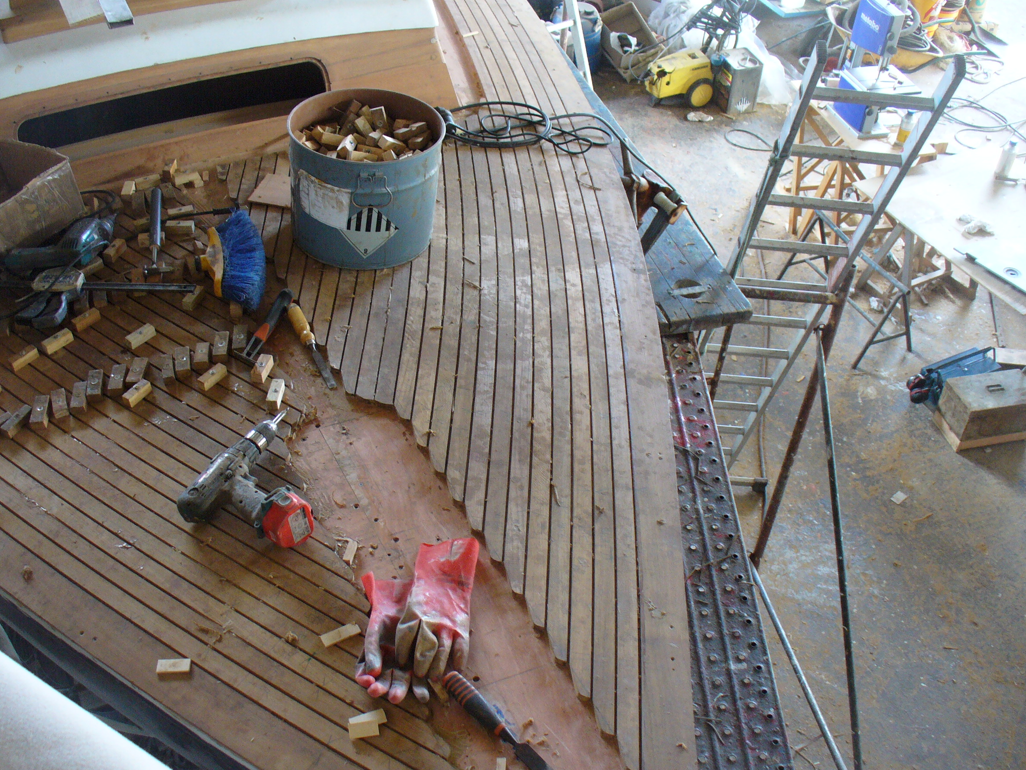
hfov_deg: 46.8
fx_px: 1186
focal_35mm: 40
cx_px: 476
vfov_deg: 35.9
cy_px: 415
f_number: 2.8
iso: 200
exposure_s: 1/25
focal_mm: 6.1
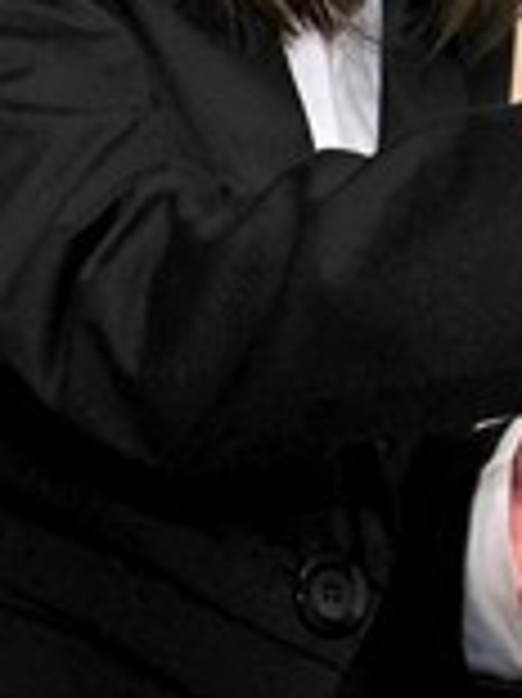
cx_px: 675
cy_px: -115
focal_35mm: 456
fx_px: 9181
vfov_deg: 4.3
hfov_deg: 3.3
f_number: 5
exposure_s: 1/60
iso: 200
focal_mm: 70
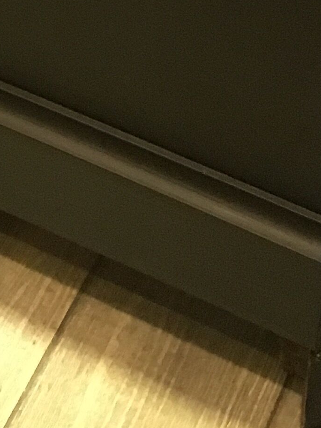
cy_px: -379
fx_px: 1583
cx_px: 37
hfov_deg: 11.5
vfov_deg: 13.6
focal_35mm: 128
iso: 250
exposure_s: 1/17
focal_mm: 4.15
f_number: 2.2
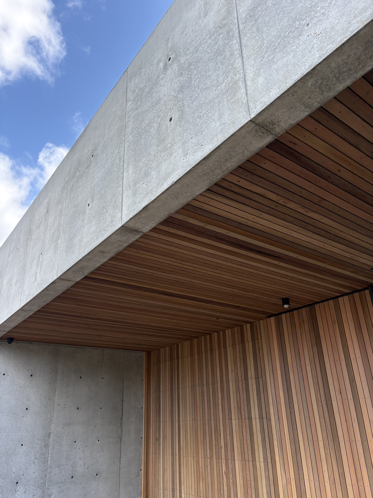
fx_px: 374
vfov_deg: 67.3
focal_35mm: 26
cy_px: 249
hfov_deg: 53.1
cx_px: 186
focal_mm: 5.96
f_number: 1.6
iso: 64
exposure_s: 1/782
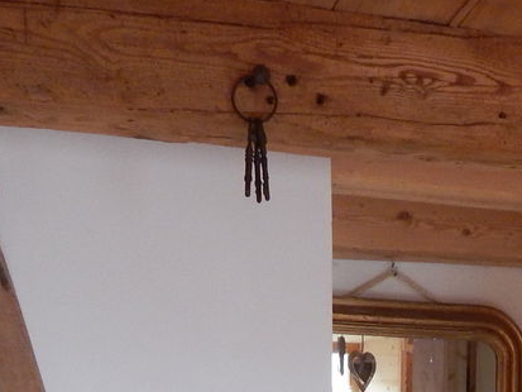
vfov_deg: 14.4
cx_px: 514
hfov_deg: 21.3
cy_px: 726
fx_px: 1342
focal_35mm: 89
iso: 220
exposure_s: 1/30
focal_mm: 4
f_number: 3
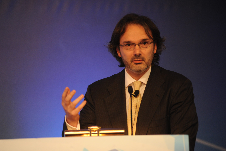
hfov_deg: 10.3
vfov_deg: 6.9
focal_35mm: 200
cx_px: 113
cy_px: 76
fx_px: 1255
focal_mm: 200
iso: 1600
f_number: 2.8
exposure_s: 1/160
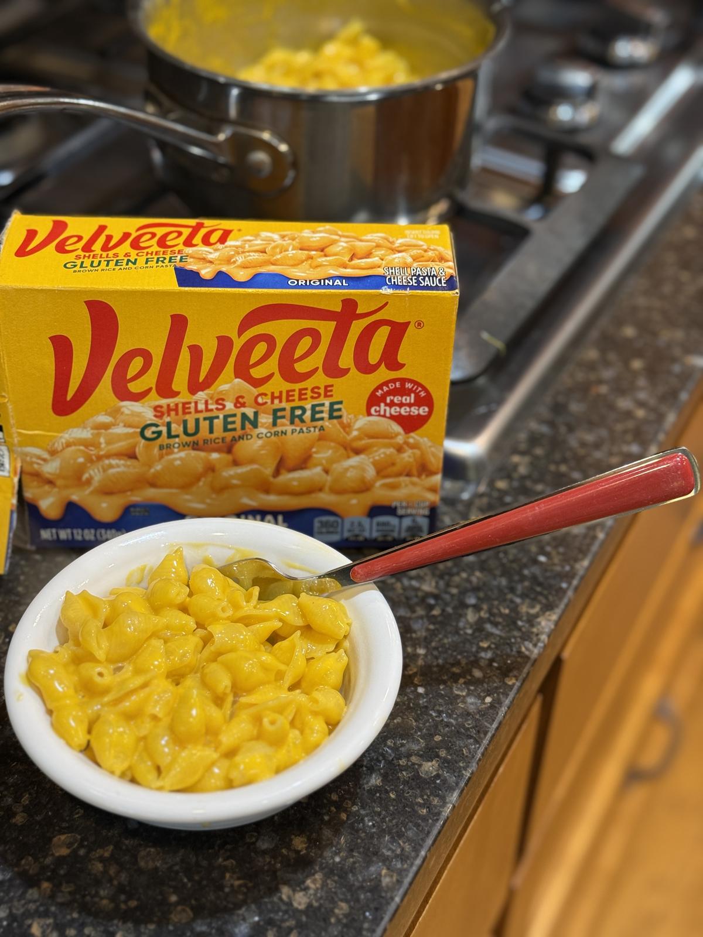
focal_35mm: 48
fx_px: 1300
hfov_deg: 30.3
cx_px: 352
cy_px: 468
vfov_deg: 39.7
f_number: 1.78
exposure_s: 1/60
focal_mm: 6.76
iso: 125
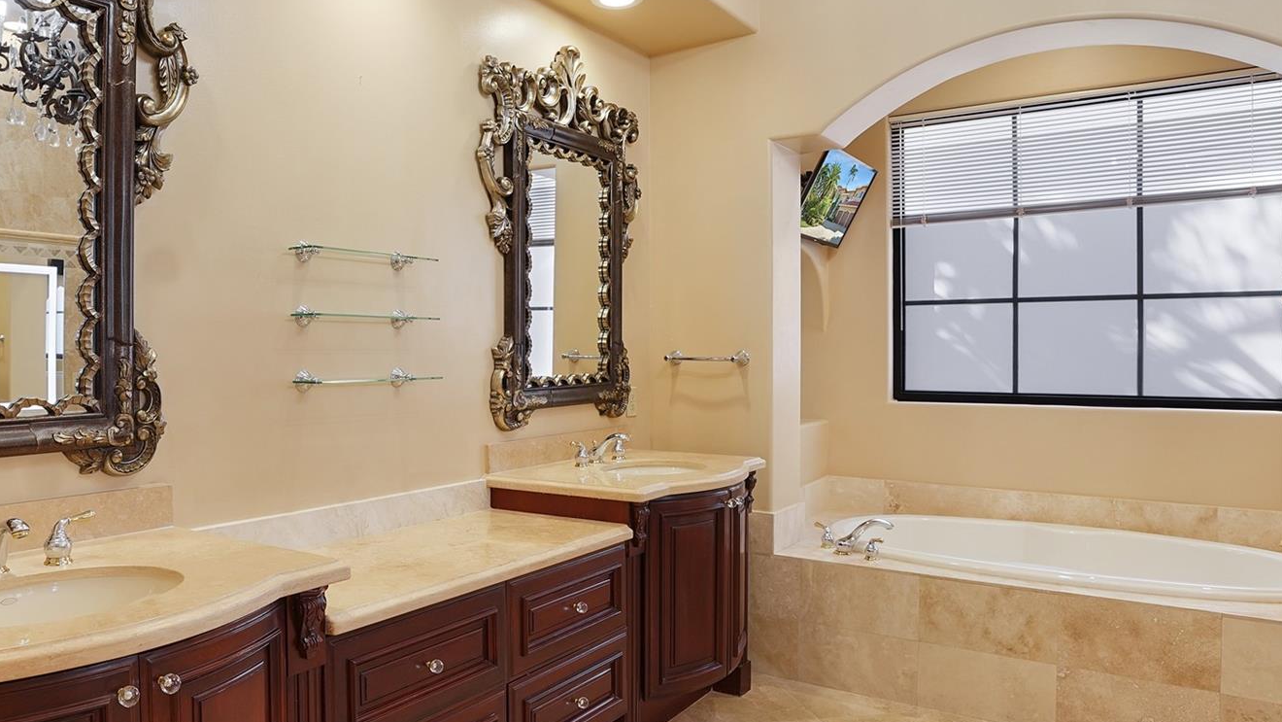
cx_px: 494
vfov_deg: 44.4
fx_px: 884
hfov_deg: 70.9
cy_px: 359
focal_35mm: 26
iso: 320
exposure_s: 1/125
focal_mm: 16
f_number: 4.5
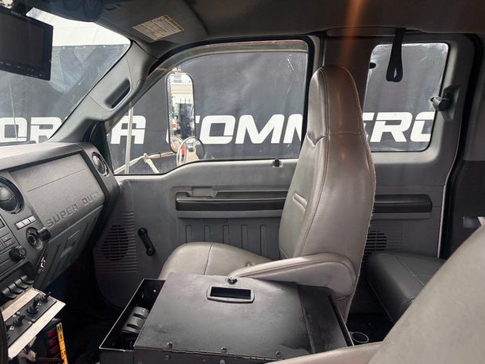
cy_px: 187
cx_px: 243
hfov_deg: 69.4
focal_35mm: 25
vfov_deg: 54.9
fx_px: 350
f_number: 1.78
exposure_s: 1/106
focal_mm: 6.76
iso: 200
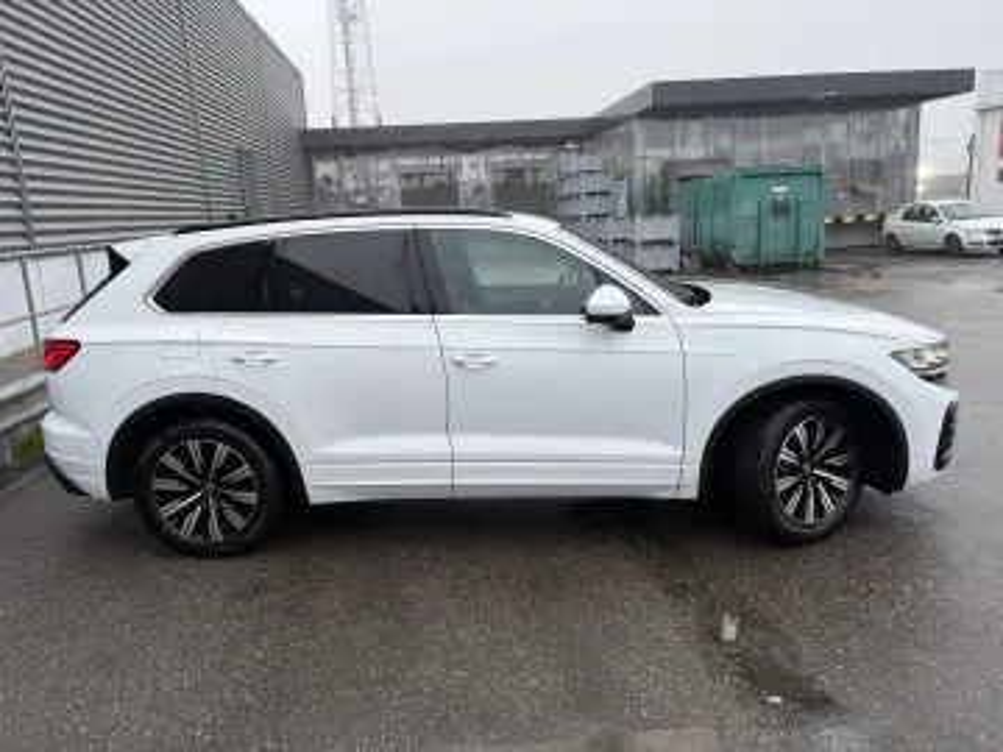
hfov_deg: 67.3
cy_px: 376
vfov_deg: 53.1
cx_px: 502
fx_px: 753
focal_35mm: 26
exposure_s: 1/100
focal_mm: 5.96
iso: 100
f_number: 1.6
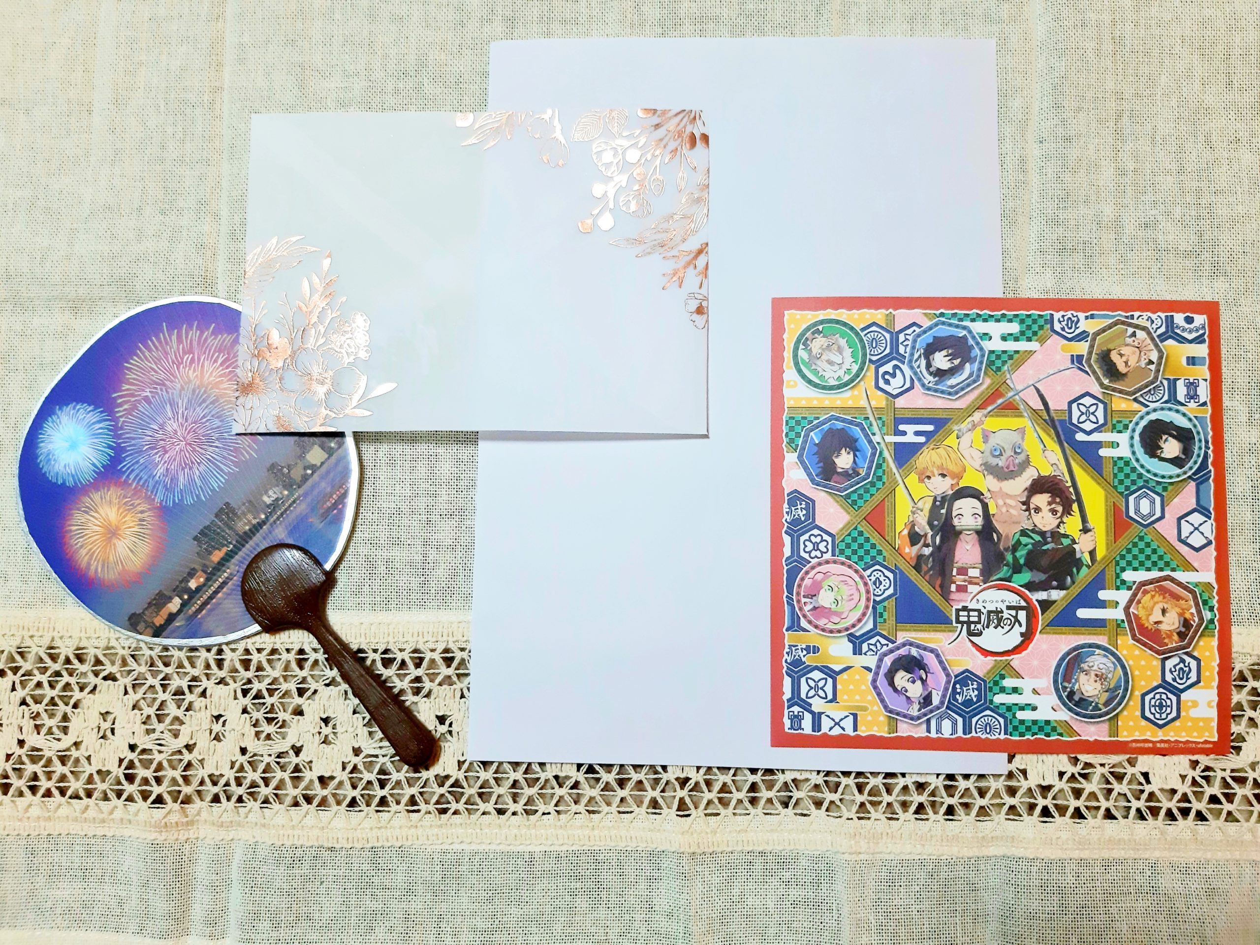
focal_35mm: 26
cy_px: 472
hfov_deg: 67.3
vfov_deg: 53.1
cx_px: 630
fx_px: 946
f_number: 1.7
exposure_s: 1/50
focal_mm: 3.93
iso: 160
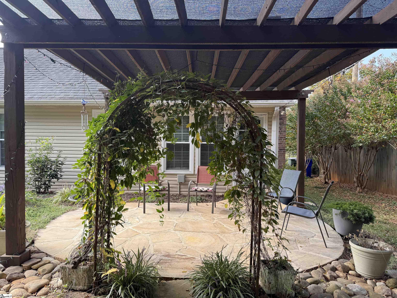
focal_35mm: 24
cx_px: 198
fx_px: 275
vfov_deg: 56.8
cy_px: 149
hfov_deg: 71.6
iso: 80
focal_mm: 6.76
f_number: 1.78
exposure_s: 1/467
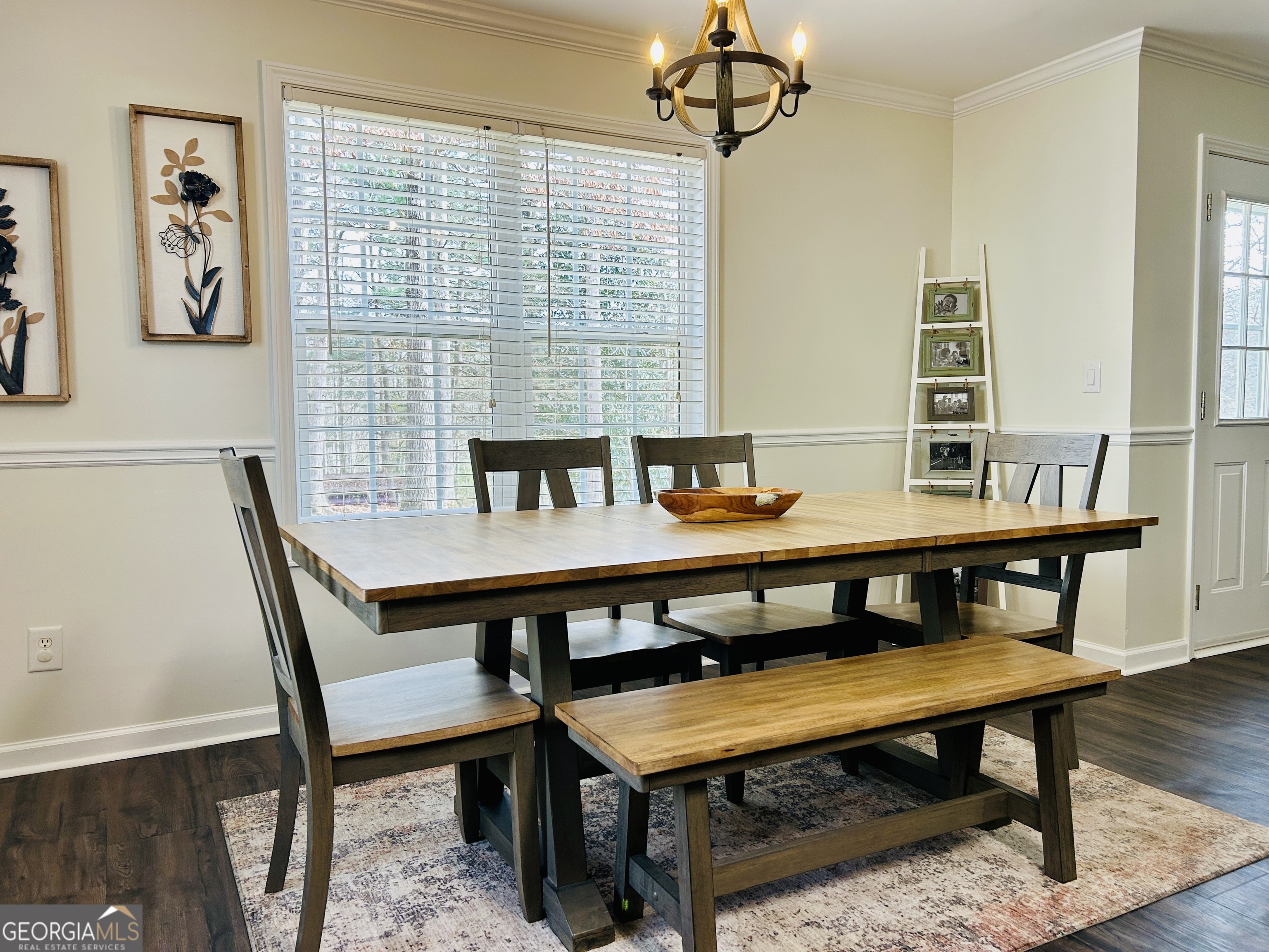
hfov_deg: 67.3
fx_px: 953
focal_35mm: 26
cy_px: 476
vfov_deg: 53.1
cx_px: 634
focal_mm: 5.7
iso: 50
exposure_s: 1/120
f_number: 1.5
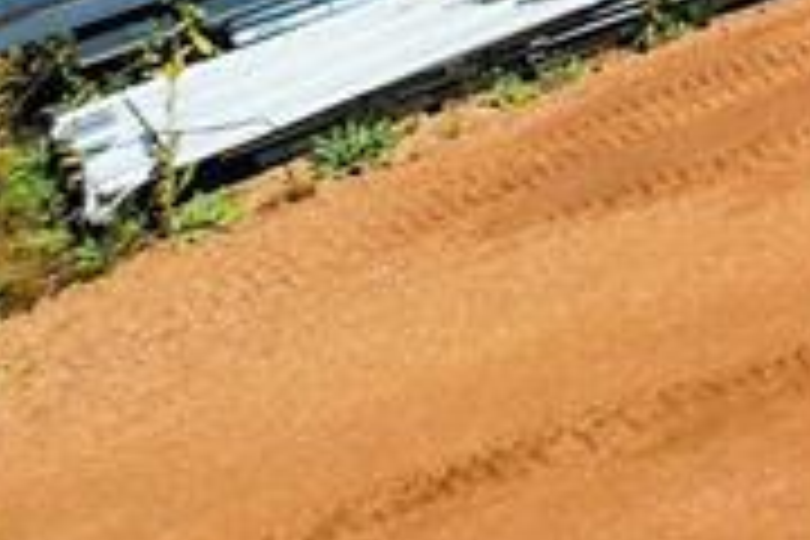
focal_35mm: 125
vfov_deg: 9.8
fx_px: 2812
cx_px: 2169
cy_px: -693
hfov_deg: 11.8
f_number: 2.8
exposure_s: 1/3200
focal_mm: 8.38
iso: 100
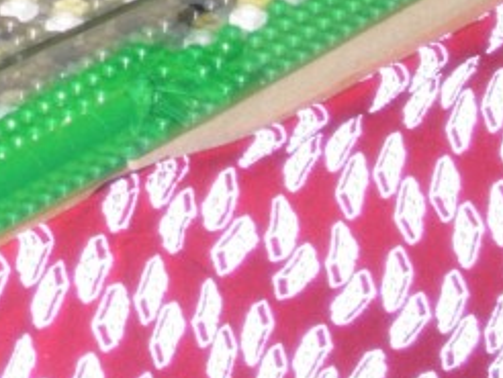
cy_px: -372
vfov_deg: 3.3
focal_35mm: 448
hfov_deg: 4.4
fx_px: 6516
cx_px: -534
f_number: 4.3
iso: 145
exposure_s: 1/8
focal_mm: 19.1
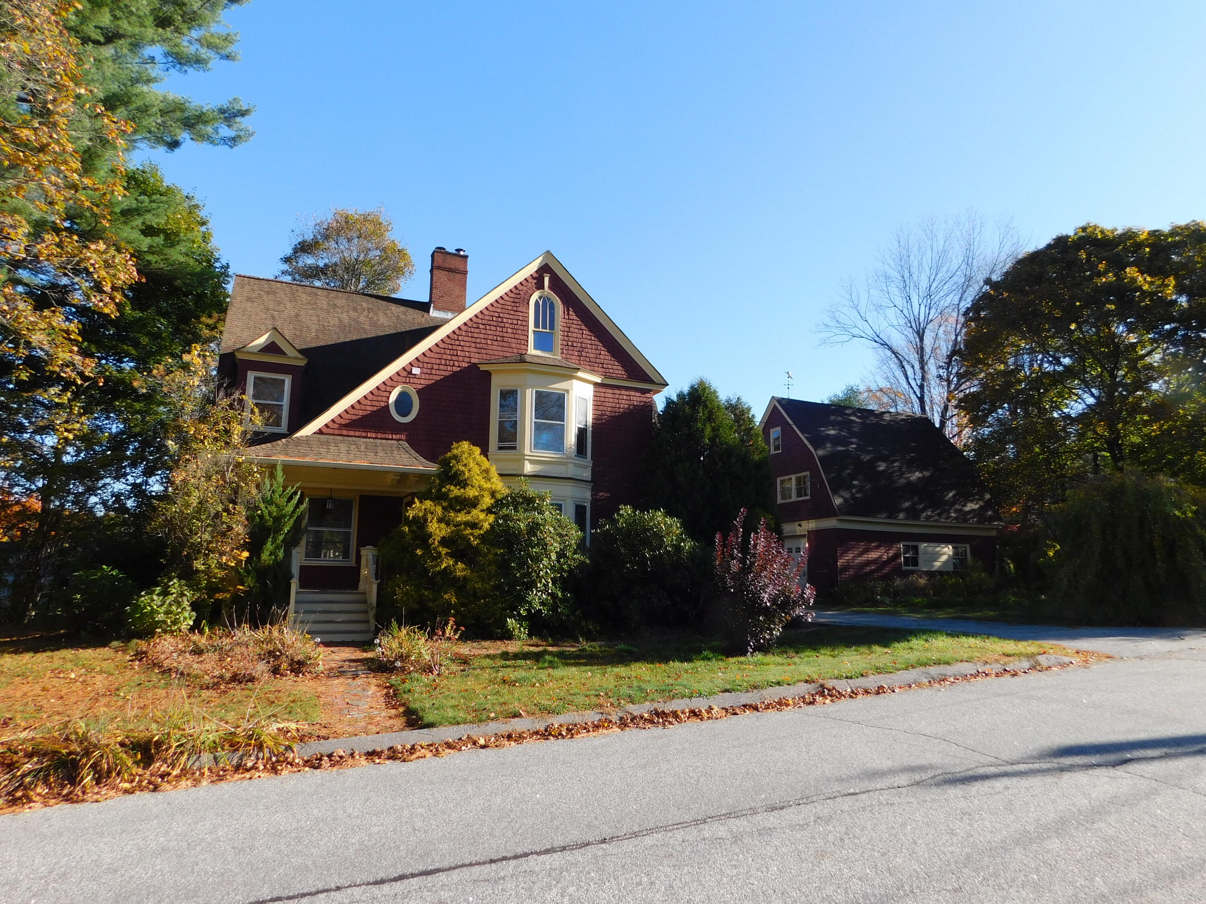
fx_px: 801
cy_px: 452
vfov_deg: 58.9
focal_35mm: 23
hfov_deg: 73.9
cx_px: 603
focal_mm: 4
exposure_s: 1/800
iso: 125
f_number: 3
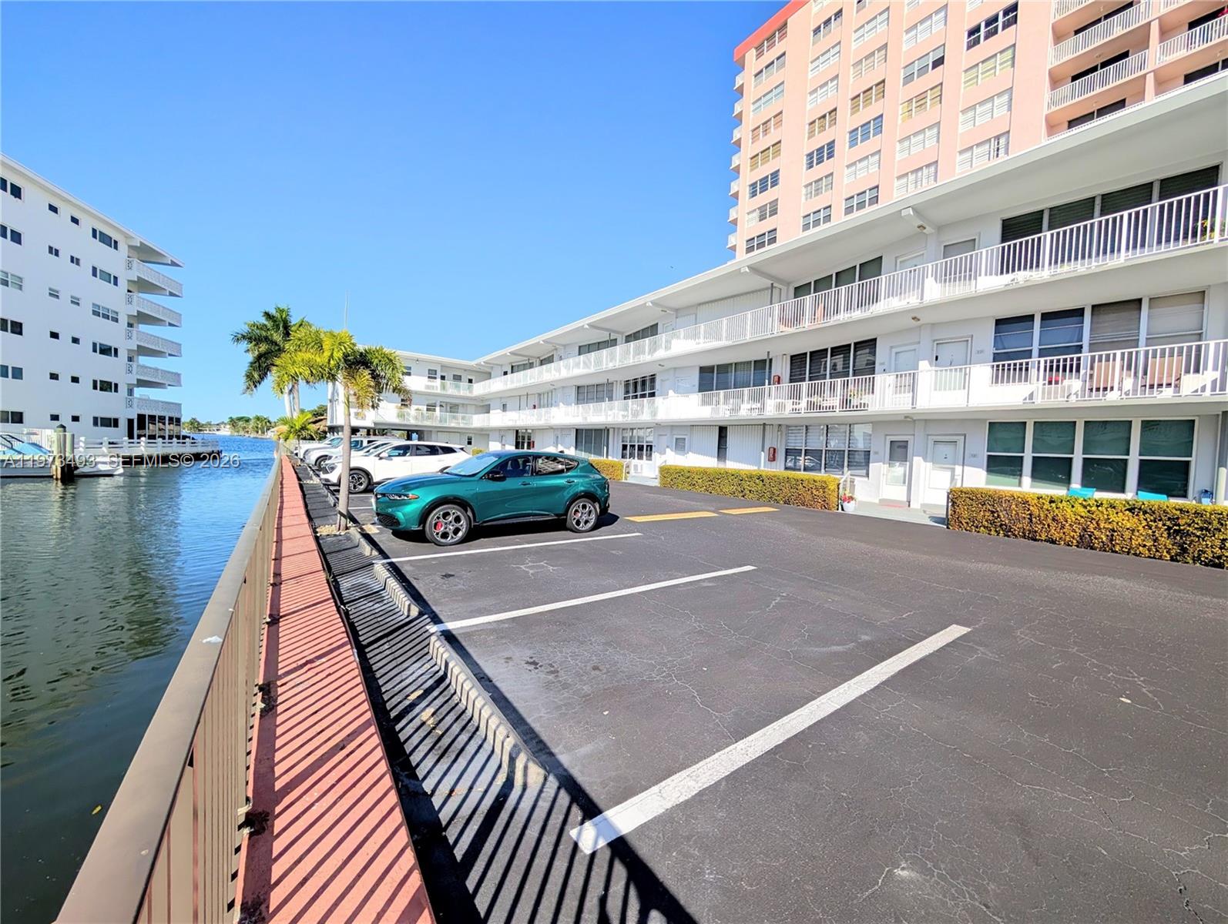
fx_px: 426
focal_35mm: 12
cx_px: 614
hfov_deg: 110.5
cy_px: 462
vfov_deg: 94.6
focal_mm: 2.02
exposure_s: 1/4878
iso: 62
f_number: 1.7
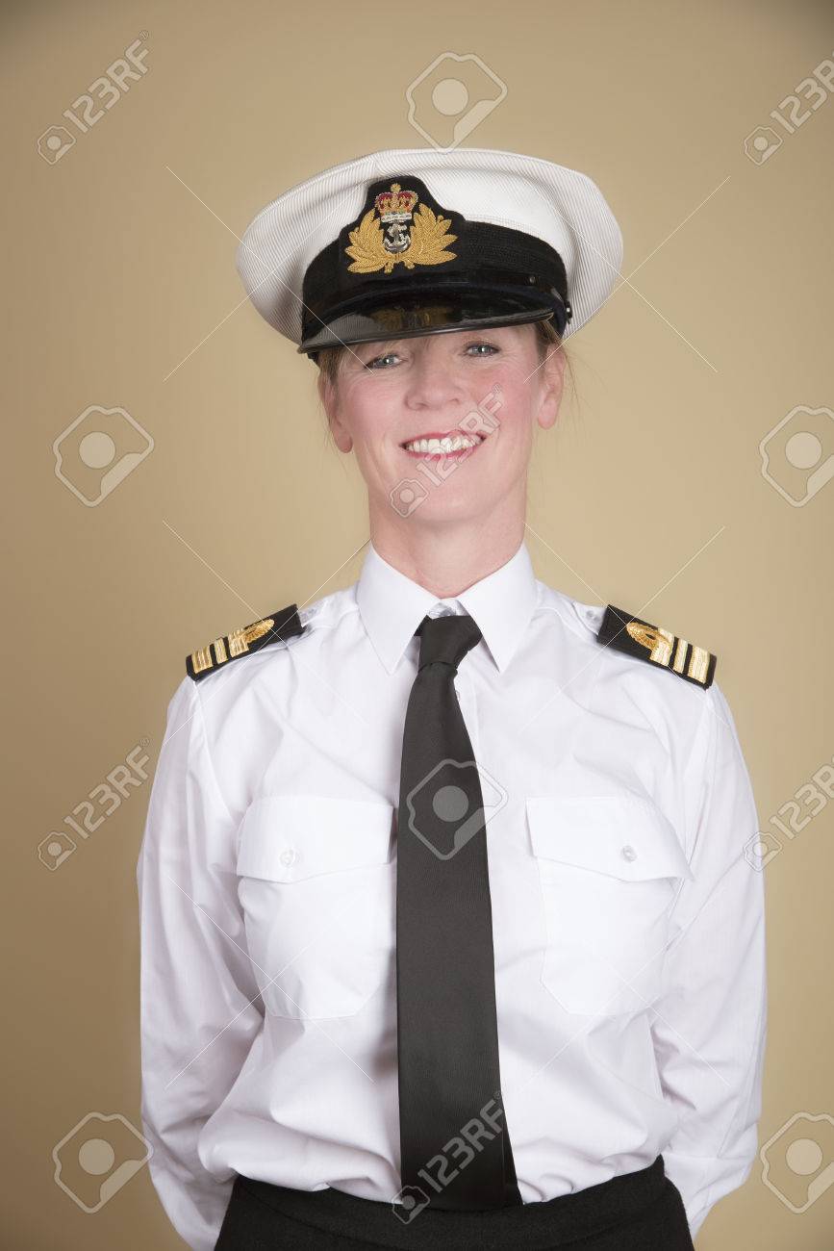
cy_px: 626
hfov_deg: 17.5
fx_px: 2710
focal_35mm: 78
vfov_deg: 26.0
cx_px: 417
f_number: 10
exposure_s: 1/160
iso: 200
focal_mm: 78
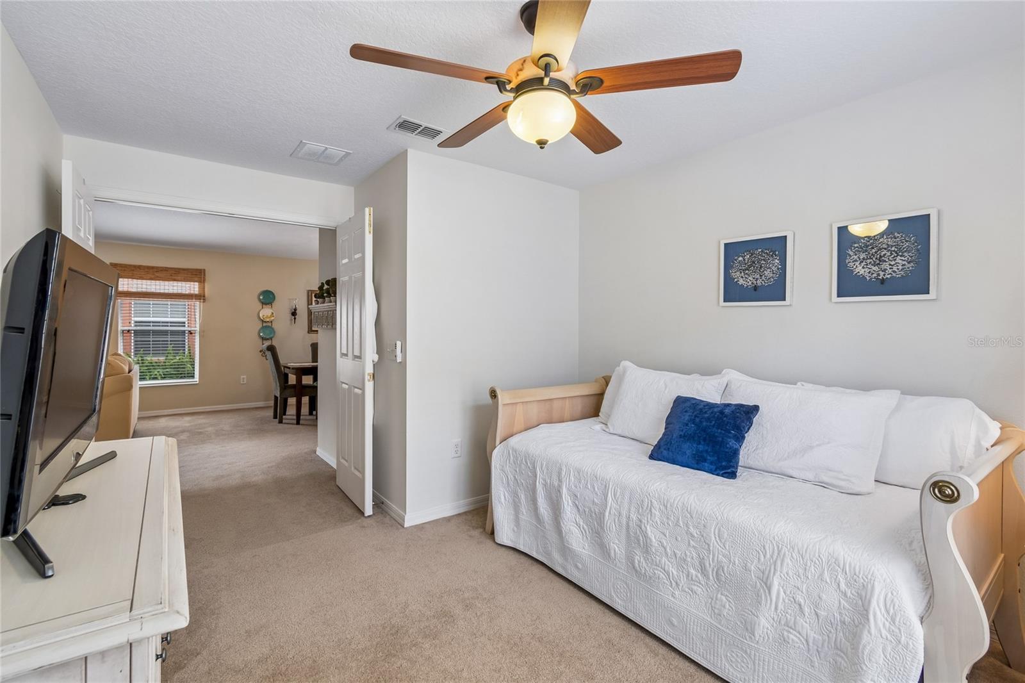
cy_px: 342
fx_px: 427
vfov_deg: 77.3
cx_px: 512
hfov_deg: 100.4
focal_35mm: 15
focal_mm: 10
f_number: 7.1
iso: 100
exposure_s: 1/13
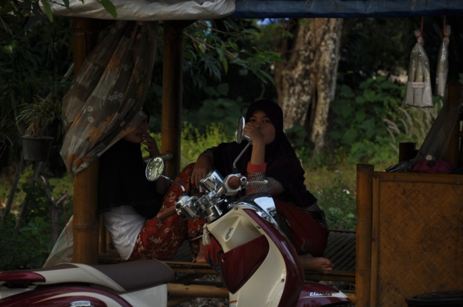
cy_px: 154
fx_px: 2023
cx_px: 232
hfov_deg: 13.1
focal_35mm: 158
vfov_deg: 8.7
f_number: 5.6
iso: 200
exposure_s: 1/80
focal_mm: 105
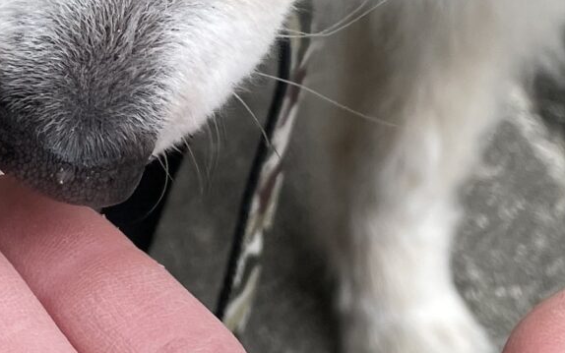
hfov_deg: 16.5
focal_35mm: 123
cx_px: -40
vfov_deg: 10.2
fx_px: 1894
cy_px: -206
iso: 32
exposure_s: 1/506
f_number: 1.6
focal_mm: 4.2
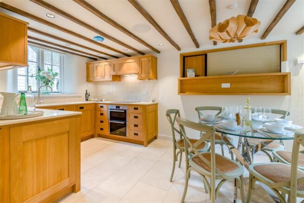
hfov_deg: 96.7
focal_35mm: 16
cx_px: 152
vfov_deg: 73.8
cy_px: 102
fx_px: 135
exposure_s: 1/20
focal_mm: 16
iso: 200
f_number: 8
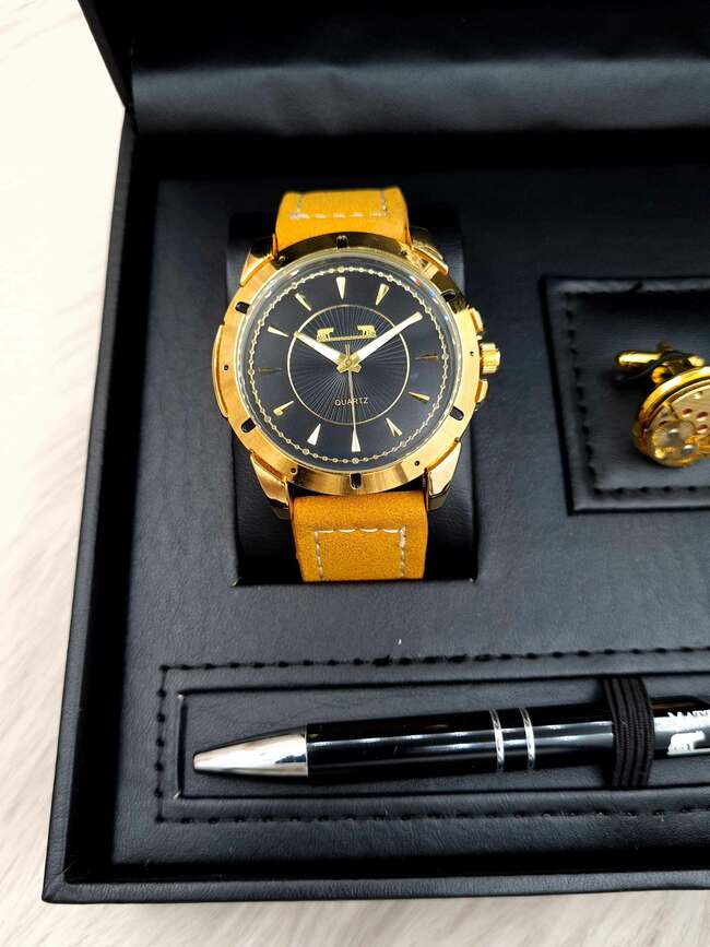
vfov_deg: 67.3
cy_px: 474
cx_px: 355
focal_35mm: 26
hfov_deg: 53.1
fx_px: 711
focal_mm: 5.4
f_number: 1.8
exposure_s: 1/237
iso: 50
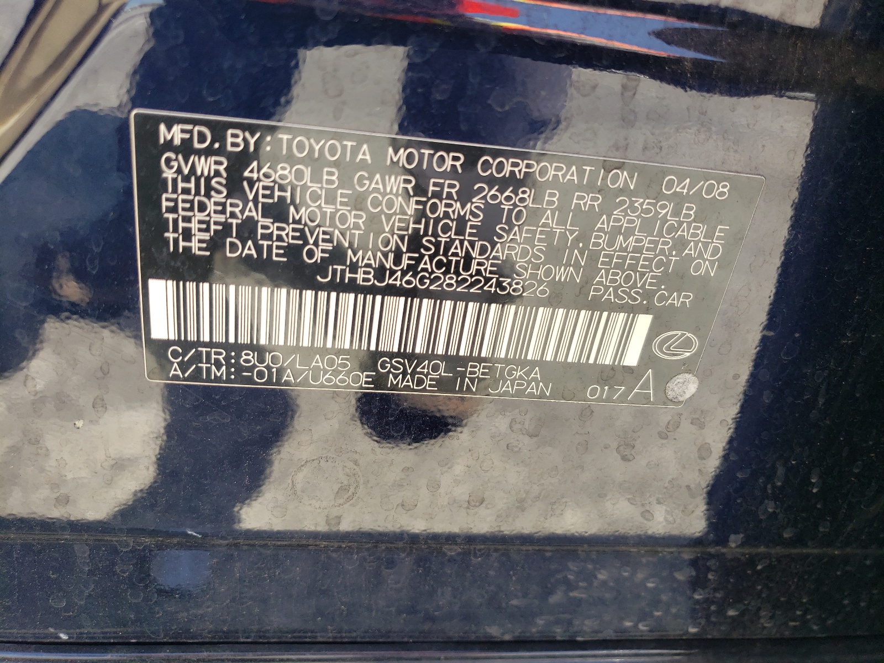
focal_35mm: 26
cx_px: 442
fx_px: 664
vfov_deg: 53.1
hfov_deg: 67.3
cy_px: 332
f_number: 1.5
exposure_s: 1/270
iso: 50
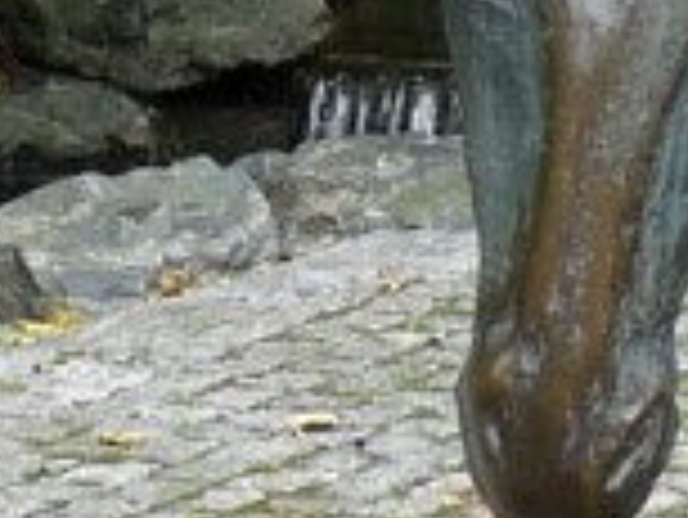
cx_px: 1318
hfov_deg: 7.1
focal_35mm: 270
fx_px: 5371
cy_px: 63
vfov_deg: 5.5
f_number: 3.2
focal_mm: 5.4
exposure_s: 1/100
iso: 100
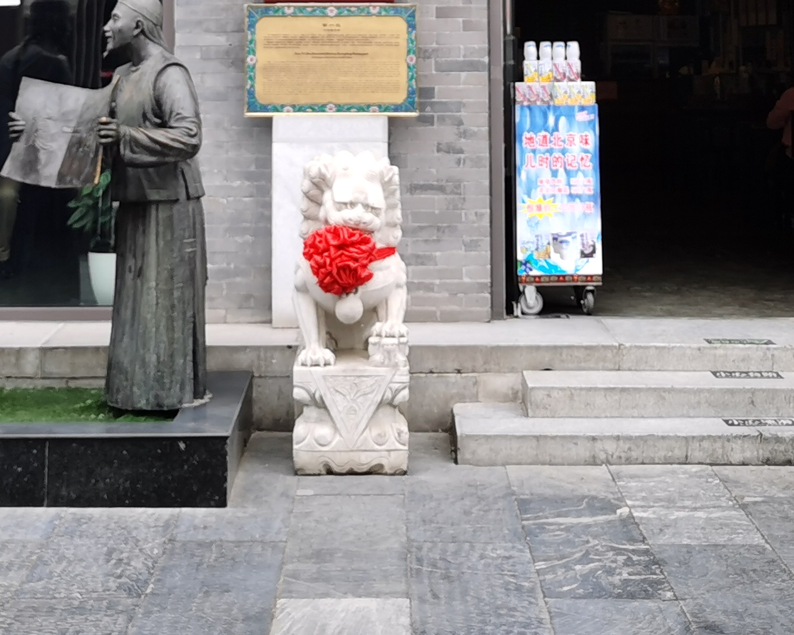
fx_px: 1786
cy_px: -140
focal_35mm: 76
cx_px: 372
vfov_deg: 19.0
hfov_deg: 25.1
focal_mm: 5.58
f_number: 1.8
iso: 50
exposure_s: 1/405
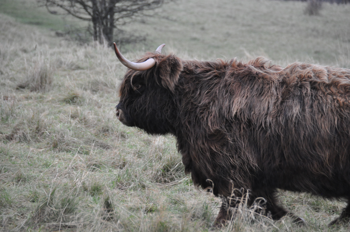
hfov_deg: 7.4
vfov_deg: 4.9
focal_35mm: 278
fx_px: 2695
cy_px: 116
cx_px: 175
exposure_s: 1/125
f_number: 6.3
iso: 1600
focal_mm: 185
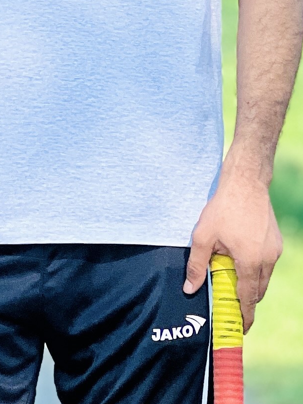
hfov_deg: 3.9
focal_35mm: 381
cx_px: 120
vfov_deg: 5.2
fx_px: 4448
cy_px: 226
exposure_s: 1/612
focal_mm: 9
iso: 32
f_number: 2.8
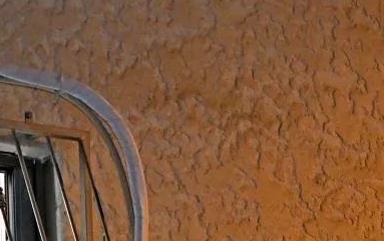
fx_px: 5132
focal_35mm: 490
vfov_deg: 2.7
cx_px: -121
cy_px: 303
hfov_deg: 4.3
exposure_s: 1/160
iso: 1250
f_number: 4
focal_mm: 120
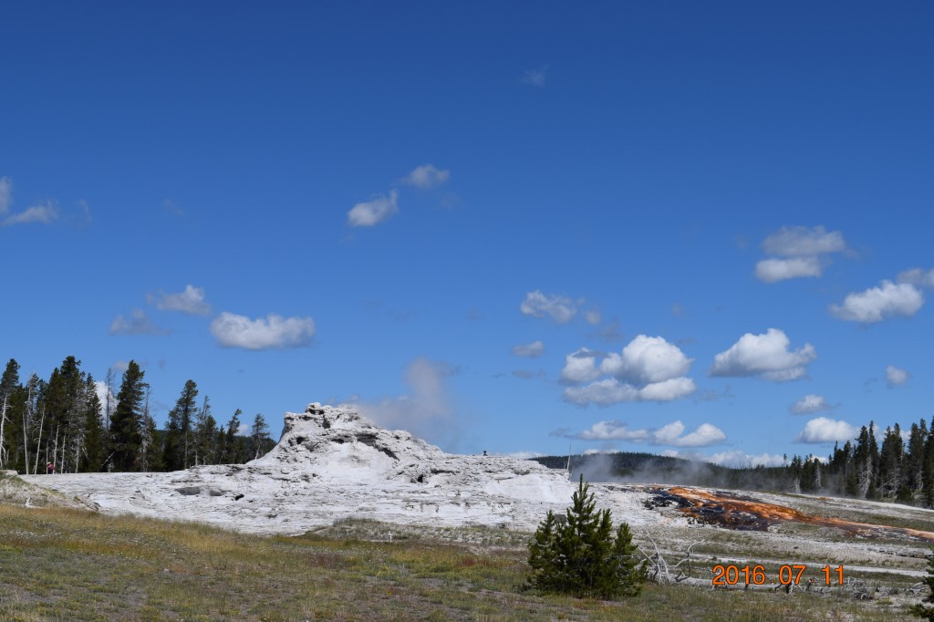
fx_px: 1556
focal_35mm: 60
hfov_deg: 33.4
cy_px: 311
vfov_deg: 22.6
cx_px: 467
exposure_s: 1/500
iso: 200
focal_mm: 40
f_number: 11
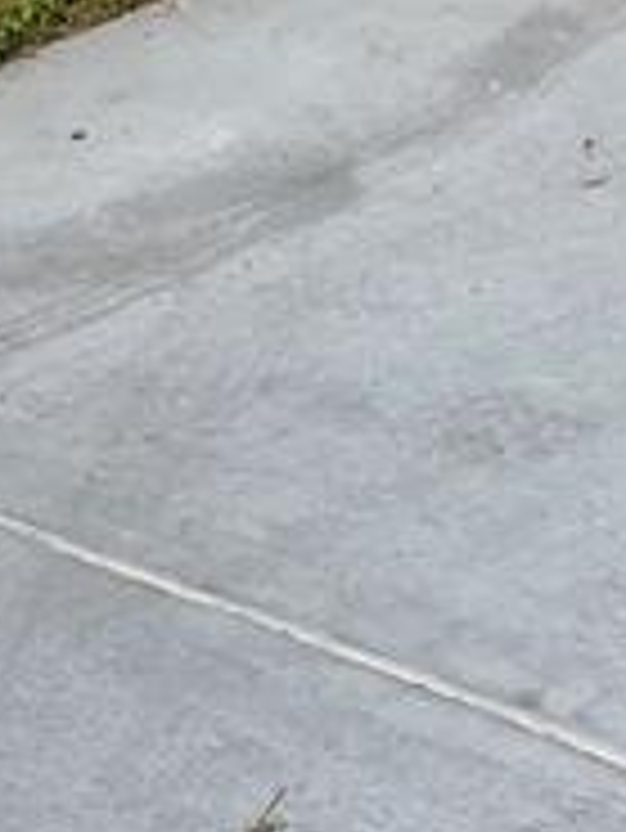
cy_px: -441
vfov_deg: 15.5
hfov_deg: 12.8
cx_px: 360
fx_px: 2794
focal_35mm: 116
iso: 20
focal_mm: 3.99
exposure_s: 1/5405
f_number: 1.8
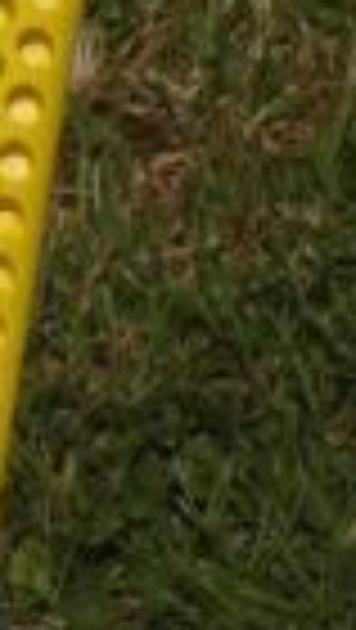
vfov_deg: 2.4
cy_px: 1166
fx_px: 14883
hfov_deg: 1.4
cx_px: -194
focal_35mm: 889
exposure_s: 1/750
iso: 80
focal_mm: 28.9
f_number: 7
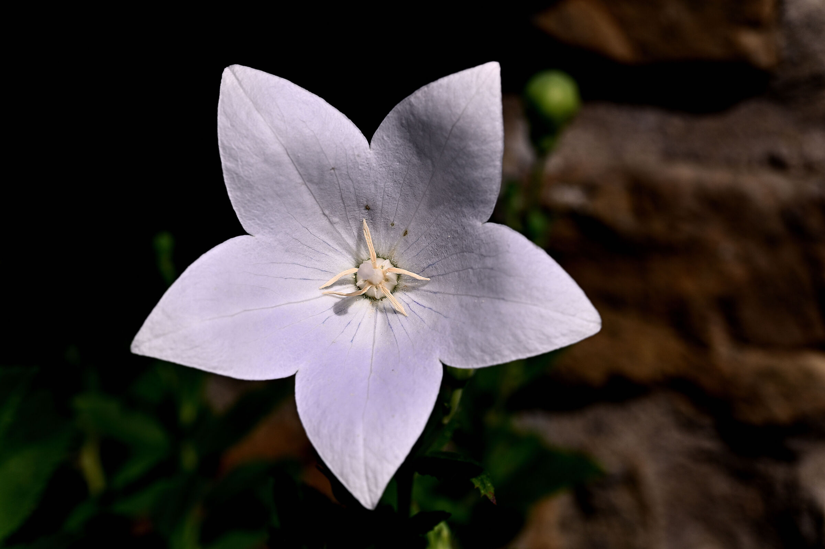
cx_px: 412
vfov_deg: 13.0
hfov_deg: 19.5
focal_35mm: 105
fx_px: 2405
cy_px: 274
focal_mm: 105
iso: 100
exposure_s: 1/500
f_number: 13
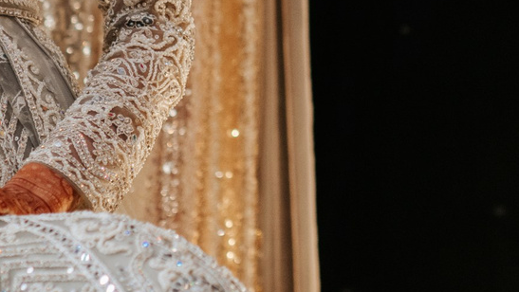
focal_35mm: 245
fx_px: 3372
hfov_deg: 8.7
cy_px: -214
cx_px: 545
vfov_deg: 4.9
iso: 640
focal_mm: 50
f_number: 2
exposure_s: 1/160
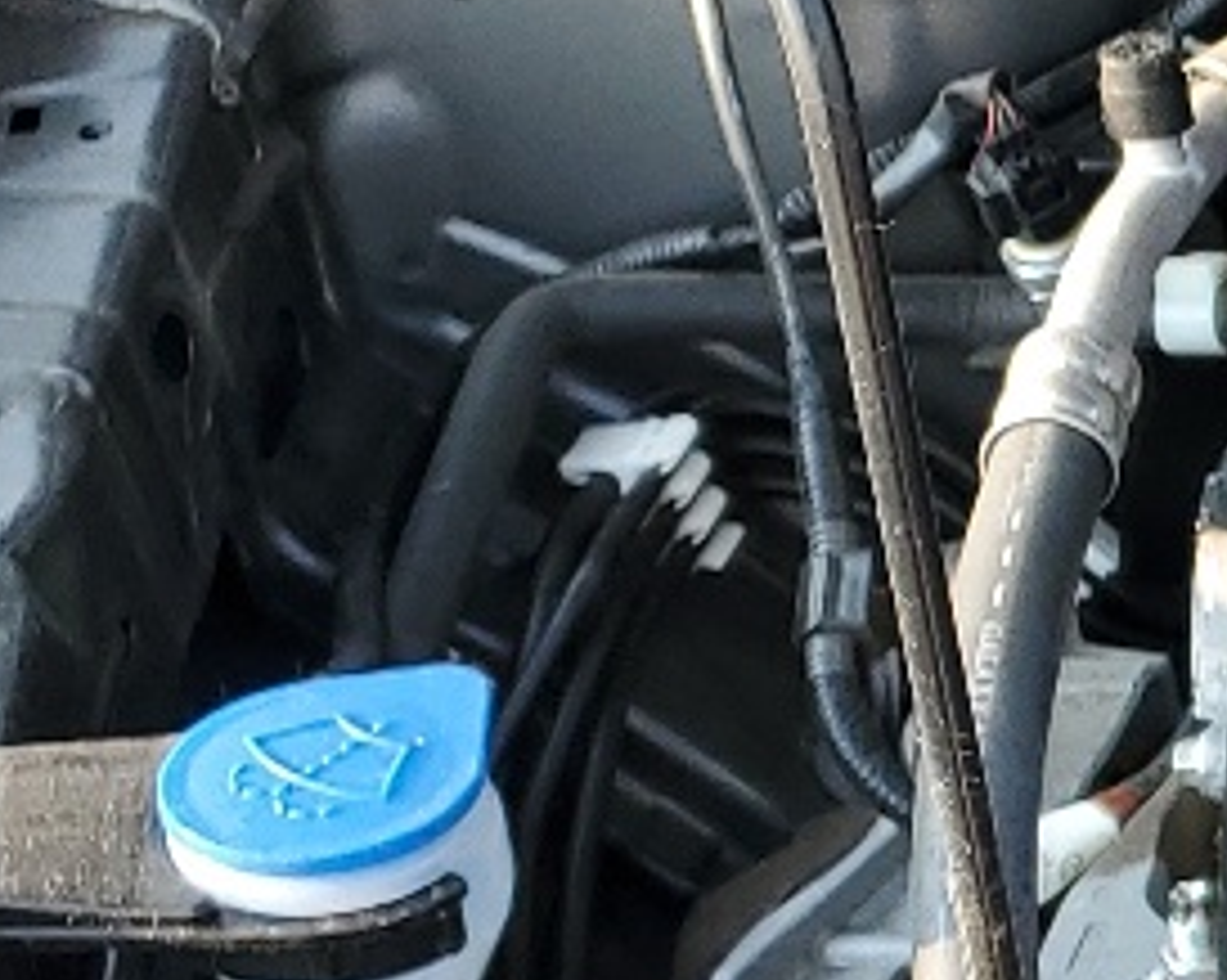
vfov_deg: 10.4
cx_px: 3187
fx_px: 5407
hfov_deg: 10.6
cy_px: 494
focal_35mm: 149
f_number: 1.5
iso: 50
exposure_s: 1/217
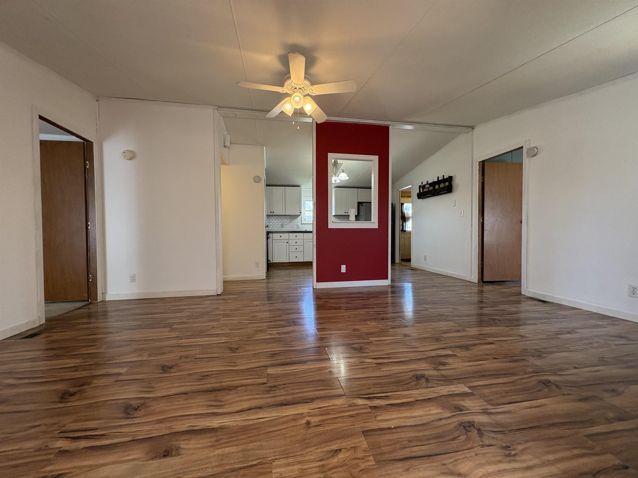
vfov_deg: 85.7
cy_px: 239
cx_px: 319
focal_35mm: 14
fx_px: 258
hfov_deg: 102.1
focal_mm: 2.22
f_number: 2.2
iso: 320
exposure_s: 1/120
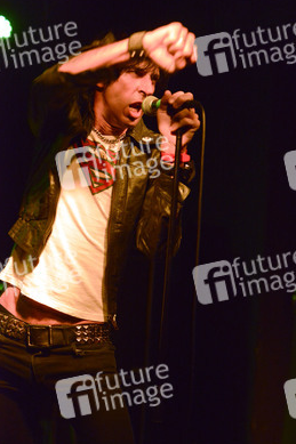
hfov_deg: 18.9
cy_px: 220
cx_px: 147
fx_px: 889
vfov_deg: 28.1
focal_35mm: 72
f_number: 2.8
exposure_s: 1/250
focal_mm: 70
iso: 6400
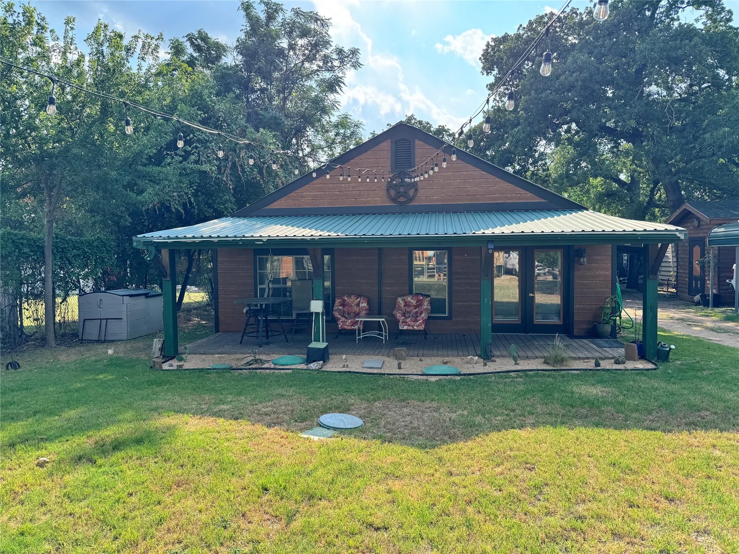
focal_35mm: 24
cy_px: 277
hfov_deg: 71.6
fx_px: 512
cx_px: 370
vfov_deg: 56.8
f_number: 1.78
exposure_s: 1/1151
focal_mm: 6.76
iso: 80
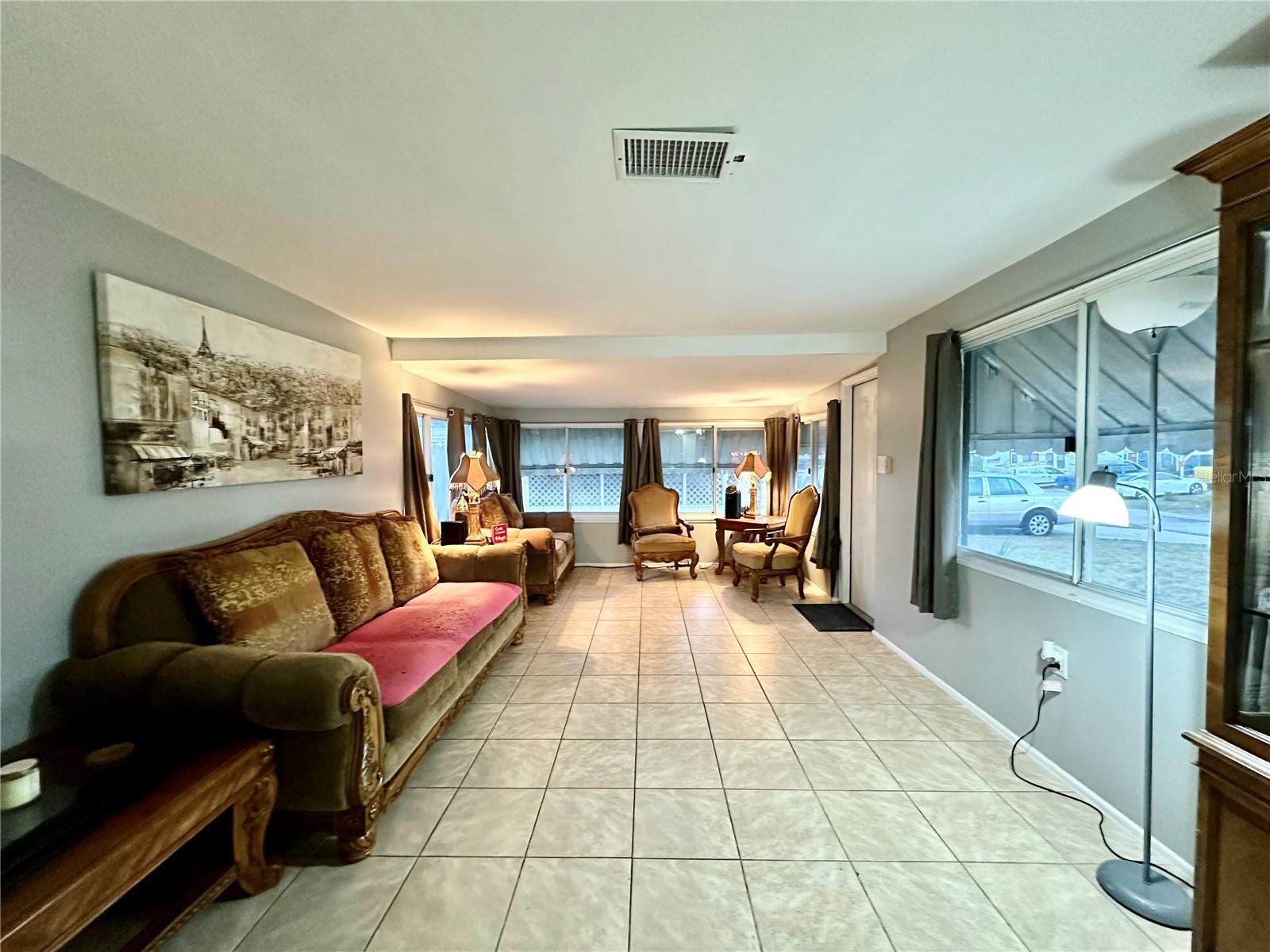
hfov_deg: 102.1
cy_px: 476
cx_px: 635
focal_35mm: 14
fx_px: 514
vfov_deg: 85.7
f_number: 2.2
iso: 800
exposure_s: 1/60
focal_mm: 2.22
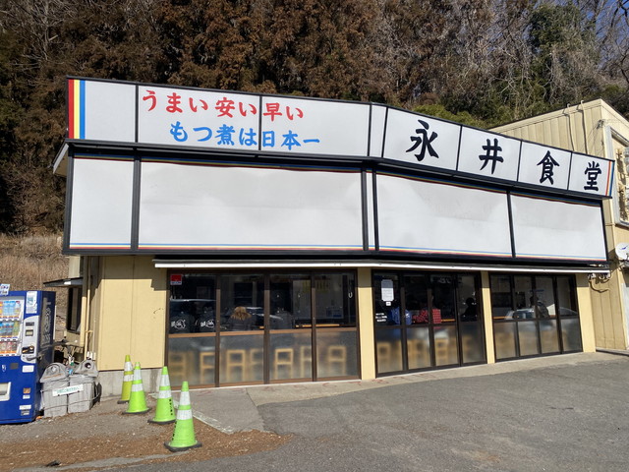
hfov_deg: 67.3
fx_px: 472
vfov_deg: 53.1
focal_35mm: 26
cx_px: 314
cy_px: 236
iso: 32
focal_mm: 4.25
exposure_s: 1/5495
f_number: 1.8
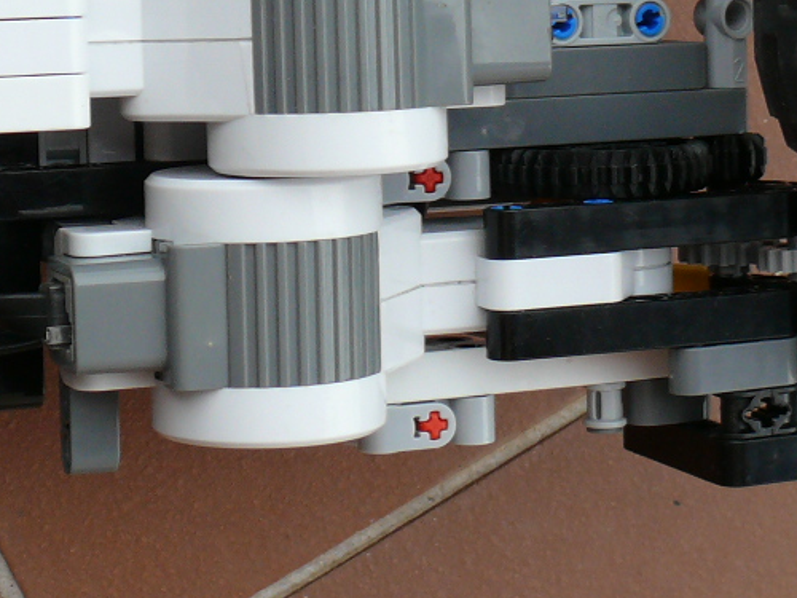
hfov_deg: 17.5
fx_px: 2579
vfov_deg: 13.1
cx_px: 308
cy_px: 59
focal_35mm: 112
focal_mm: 7.4
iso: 100
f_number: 3.6
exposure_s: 1/125
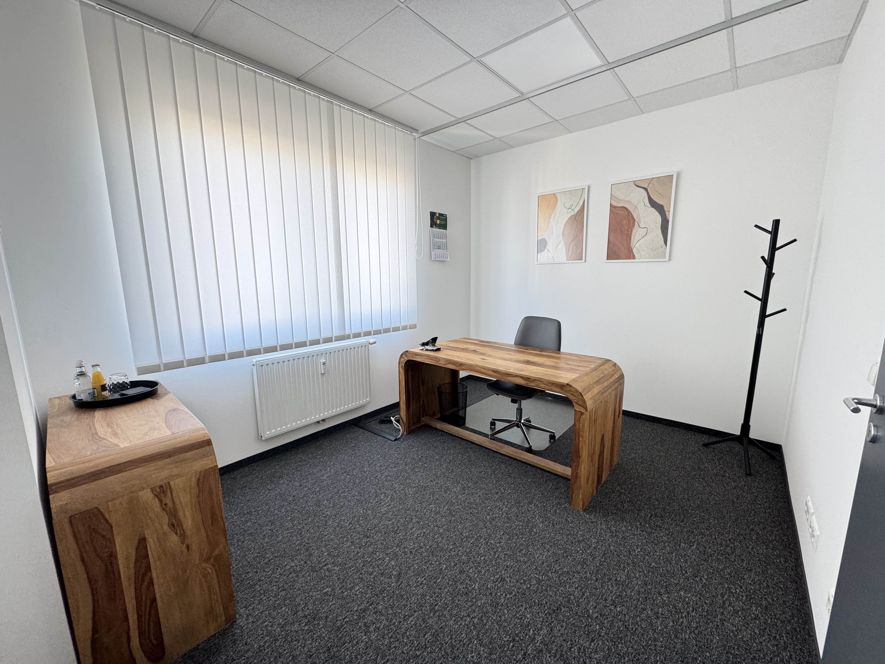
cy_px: 332
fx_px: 358
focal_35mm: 14
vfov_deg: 85.7
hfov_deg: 102.1
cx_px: 442
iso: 200
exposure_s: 1/99
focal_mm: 2.22
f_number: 2.2
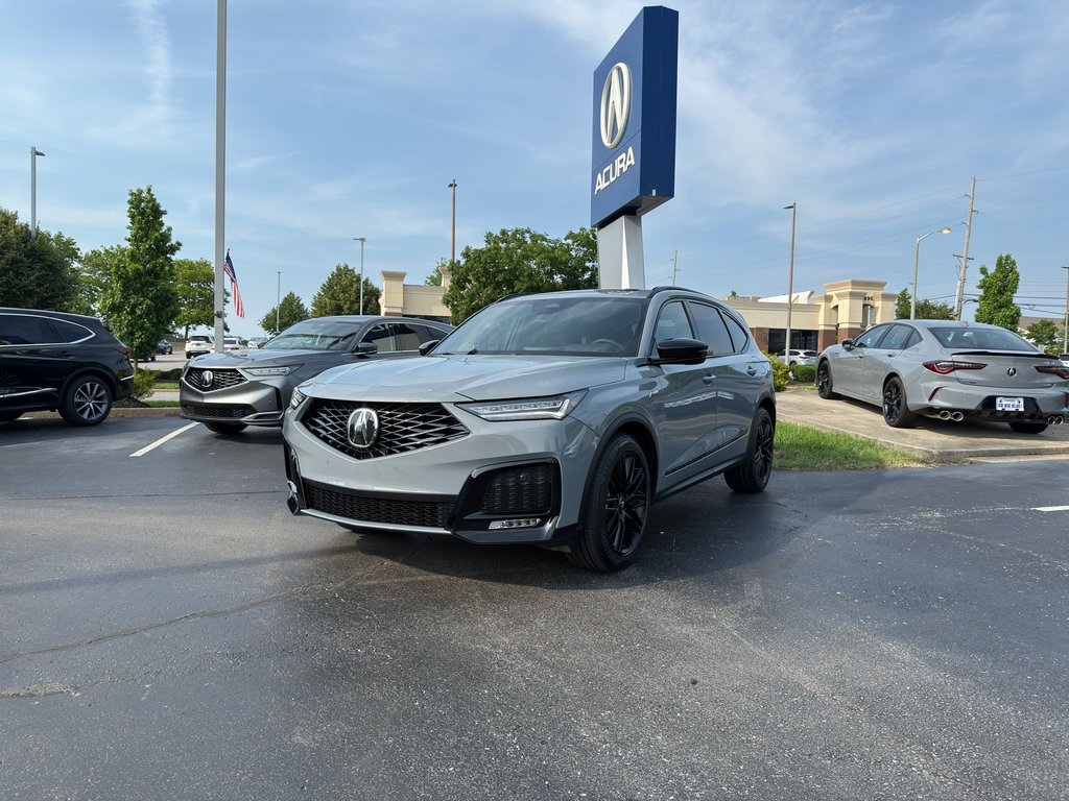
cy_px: 400
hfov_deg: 71.6
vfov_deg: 56.8
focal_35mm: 24
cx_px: 534
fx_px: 741
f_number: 1.78
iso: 100
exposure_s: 1/1818
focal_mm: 6.76
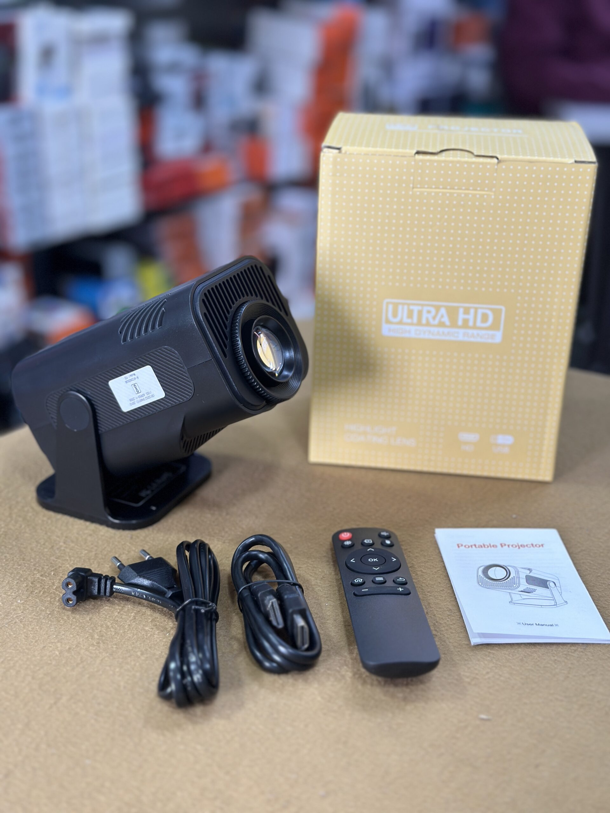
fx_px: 1128
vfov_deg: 39.7
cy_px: 406
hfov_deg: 30.3
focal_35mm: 48
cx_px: 305
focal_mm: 6.86
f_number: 1.78
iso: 100
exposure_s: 1/50
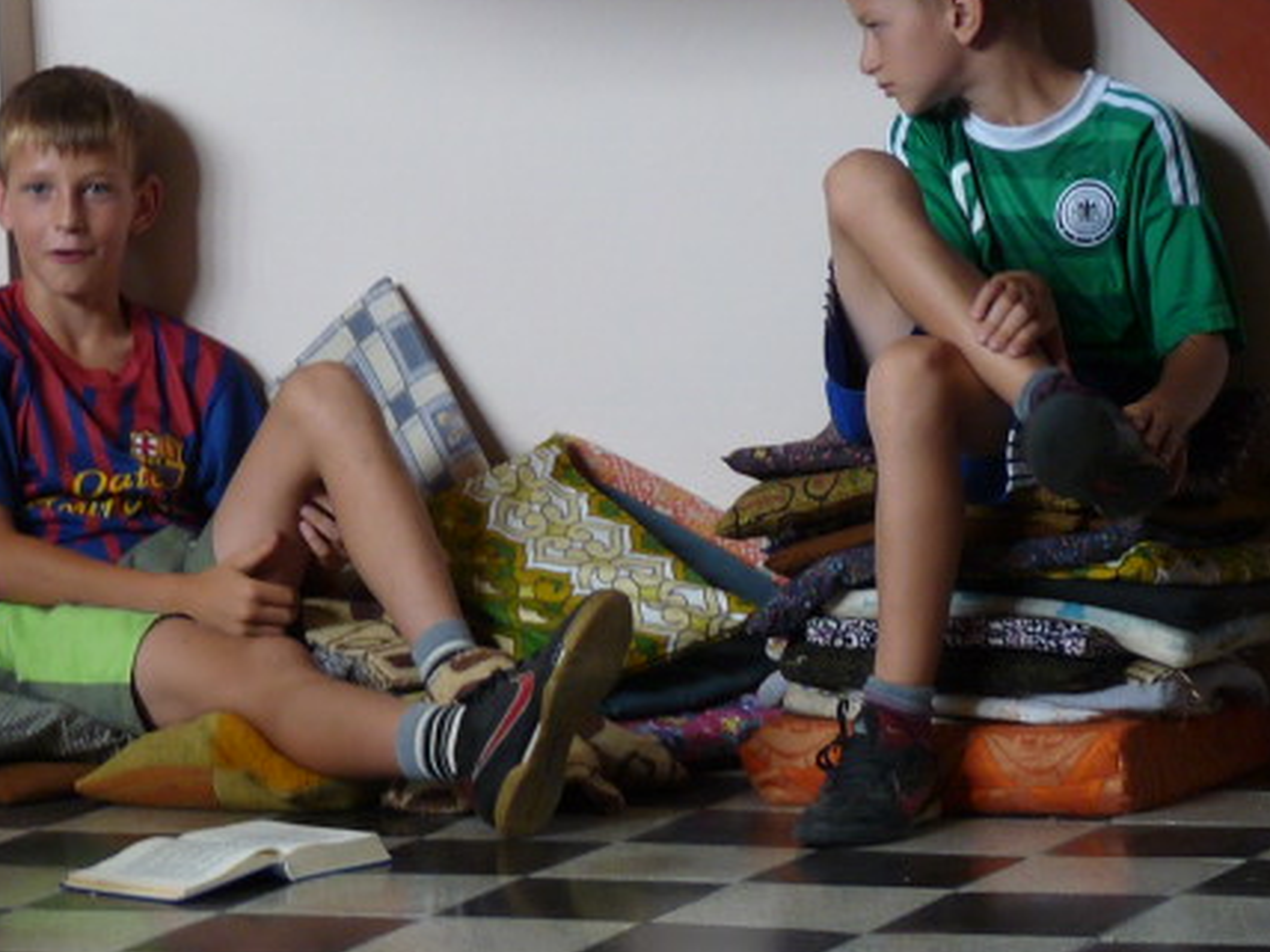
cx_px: 534
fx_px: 6531
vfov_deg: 8.3
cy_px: 359
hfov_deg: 11.1
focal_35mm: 178
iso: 125
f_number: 3.4
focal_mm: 11.9
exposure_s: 1/40
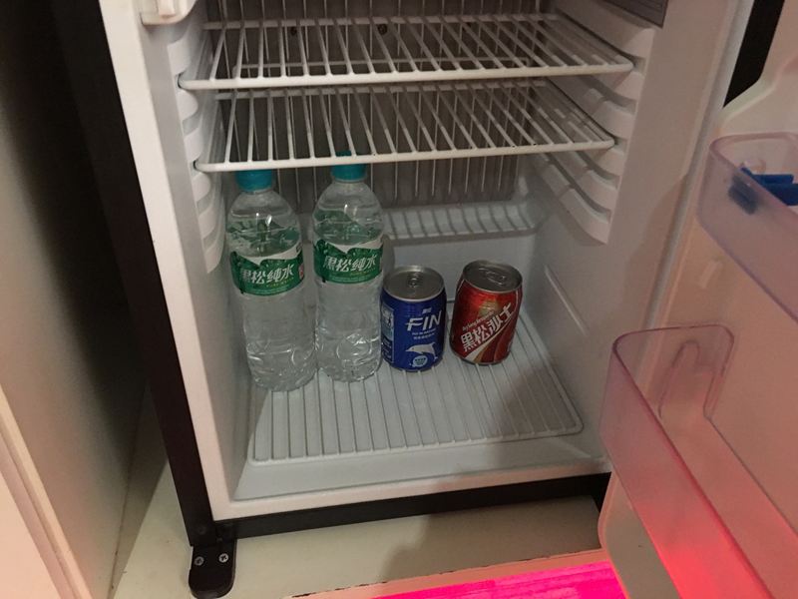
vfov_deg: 48.2
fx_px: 669
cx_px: 399
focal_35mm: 29
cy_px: 300
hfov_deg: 61.7
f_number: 2.2
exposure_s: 1/4
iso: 100
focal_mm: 4.15
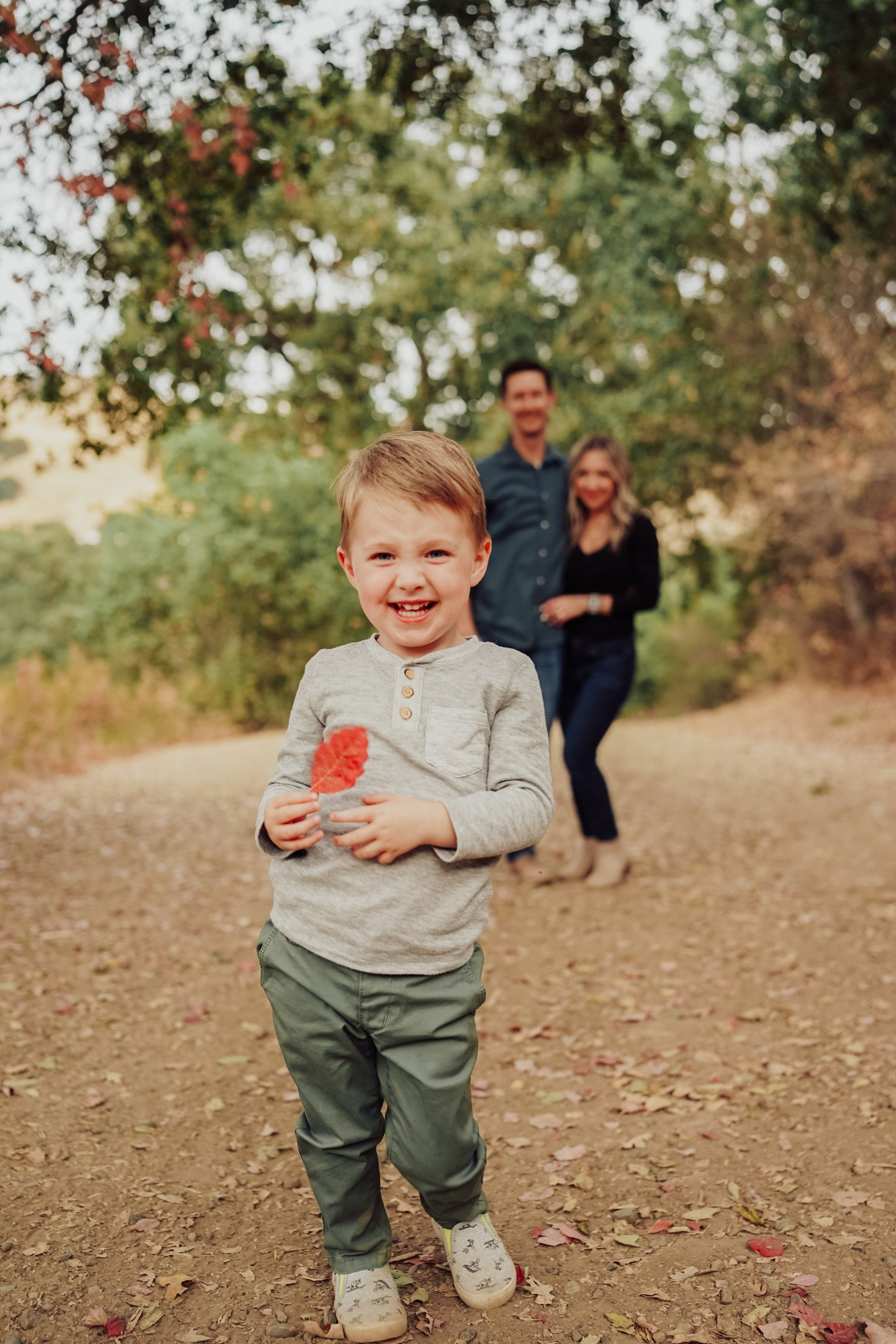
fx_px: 1307
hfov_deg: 37.9
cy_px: 672
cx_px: 448
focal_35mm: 35
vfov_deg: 54.4
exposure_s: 1/160
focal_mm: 35
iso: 100
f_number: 2.2
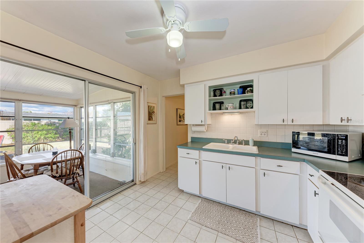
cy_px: 122
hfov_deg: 112.6
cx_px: 182
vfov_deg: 90.0
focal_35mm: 12
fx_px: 121
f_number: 9
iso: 200
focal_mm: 12
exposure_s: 1/8
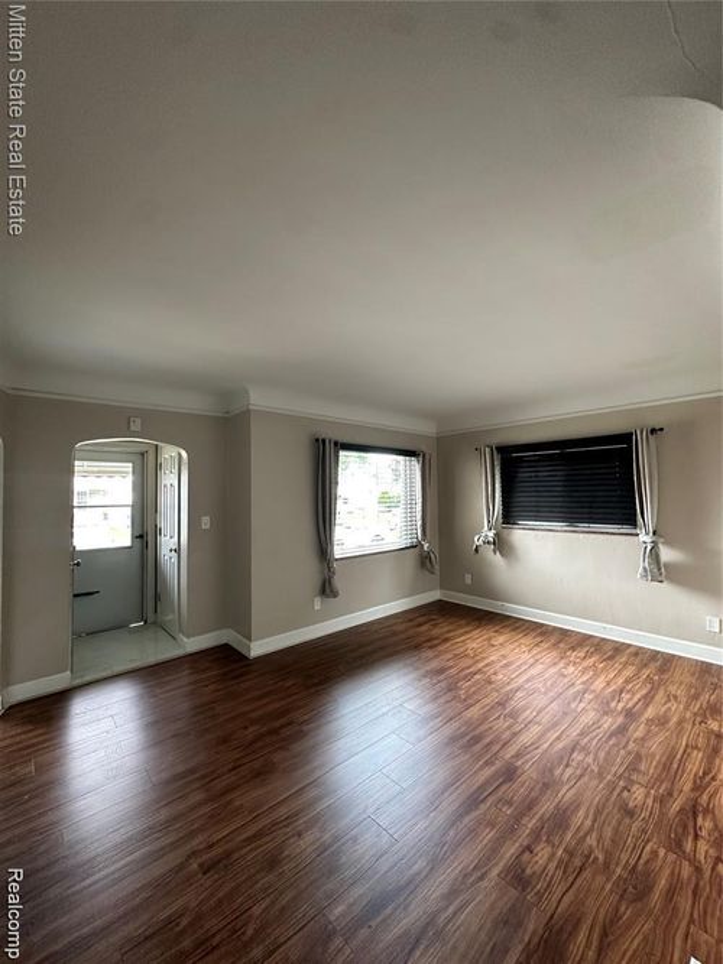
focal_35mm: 14
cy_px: 482
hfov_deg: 85.7
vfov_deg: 102.1
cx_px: 362
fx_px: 390
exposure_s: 1/99
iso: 200
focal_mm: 2.22
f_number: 2.2
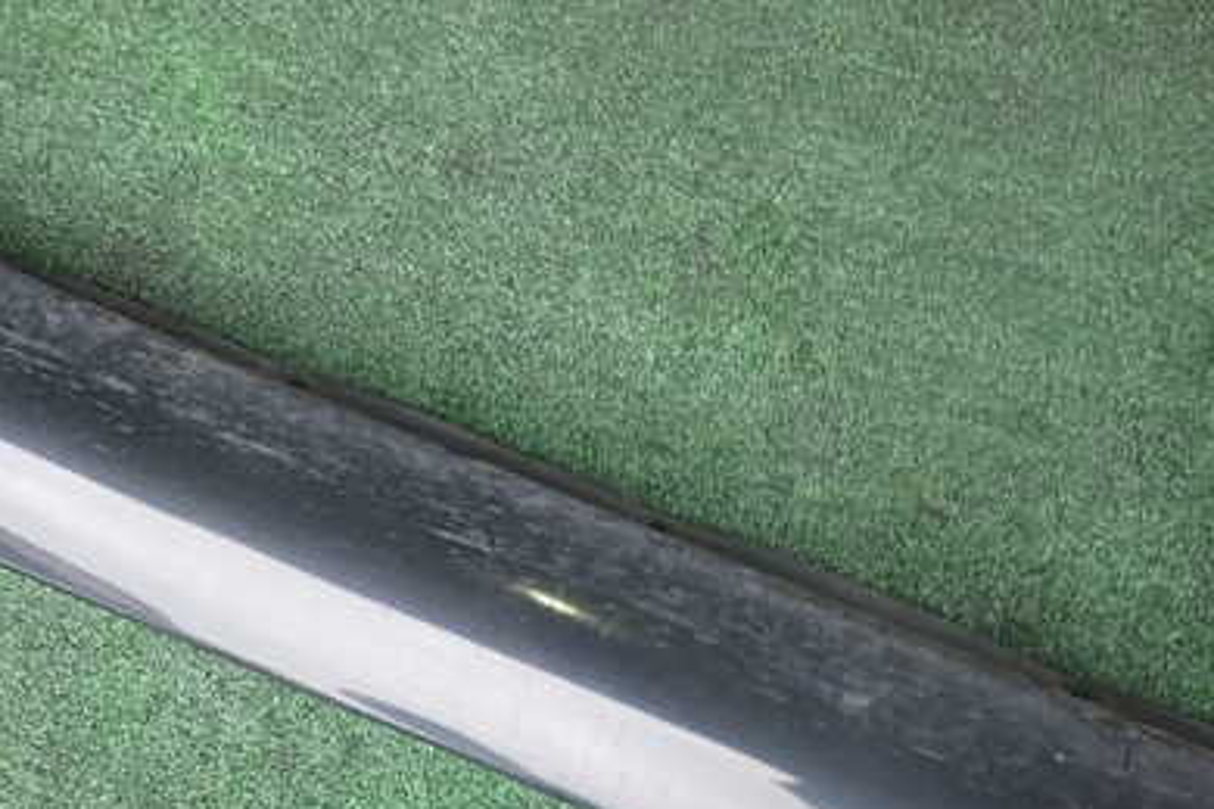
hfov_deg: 46.5
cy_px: 501
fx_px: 1349
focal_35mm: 40
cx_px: 283
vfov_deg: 33.3
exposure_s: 1/160
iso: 100
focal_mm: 4.5
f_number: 2
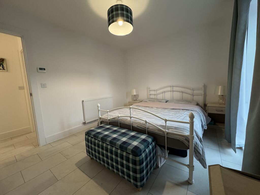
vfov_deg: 85.7
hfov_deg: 102.1
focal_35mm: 14
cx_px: 130
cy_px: 98
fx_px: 105
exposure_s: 1/83
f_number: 2.2
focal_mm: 2.22
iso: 320
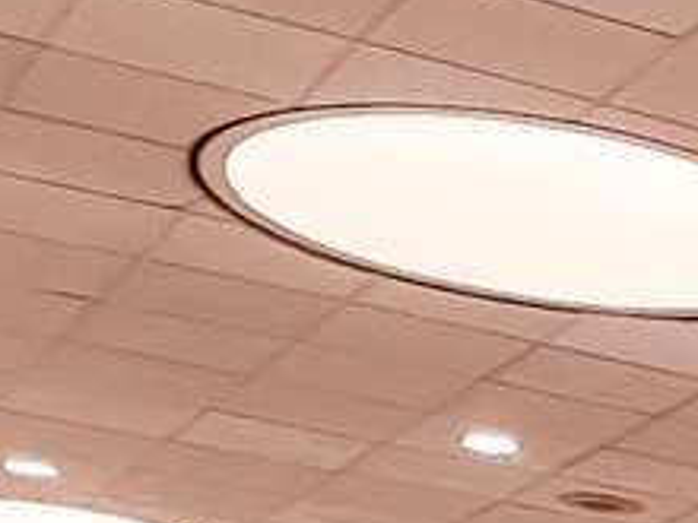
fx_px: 3045
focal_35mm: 151
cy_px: 1430
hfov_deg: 10.2
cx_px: 1970
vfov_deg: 8.6
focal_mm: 5.1
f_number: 1.6
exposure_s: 1/40
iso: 400
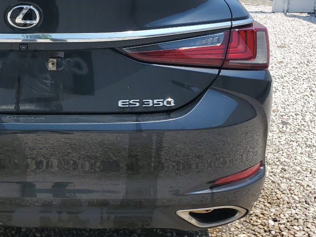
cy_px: 86
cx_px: 14
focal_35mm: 57
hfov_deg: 31.7
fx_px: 520
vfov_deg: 25.6
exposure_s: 1/3333
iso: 50
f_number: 1.5
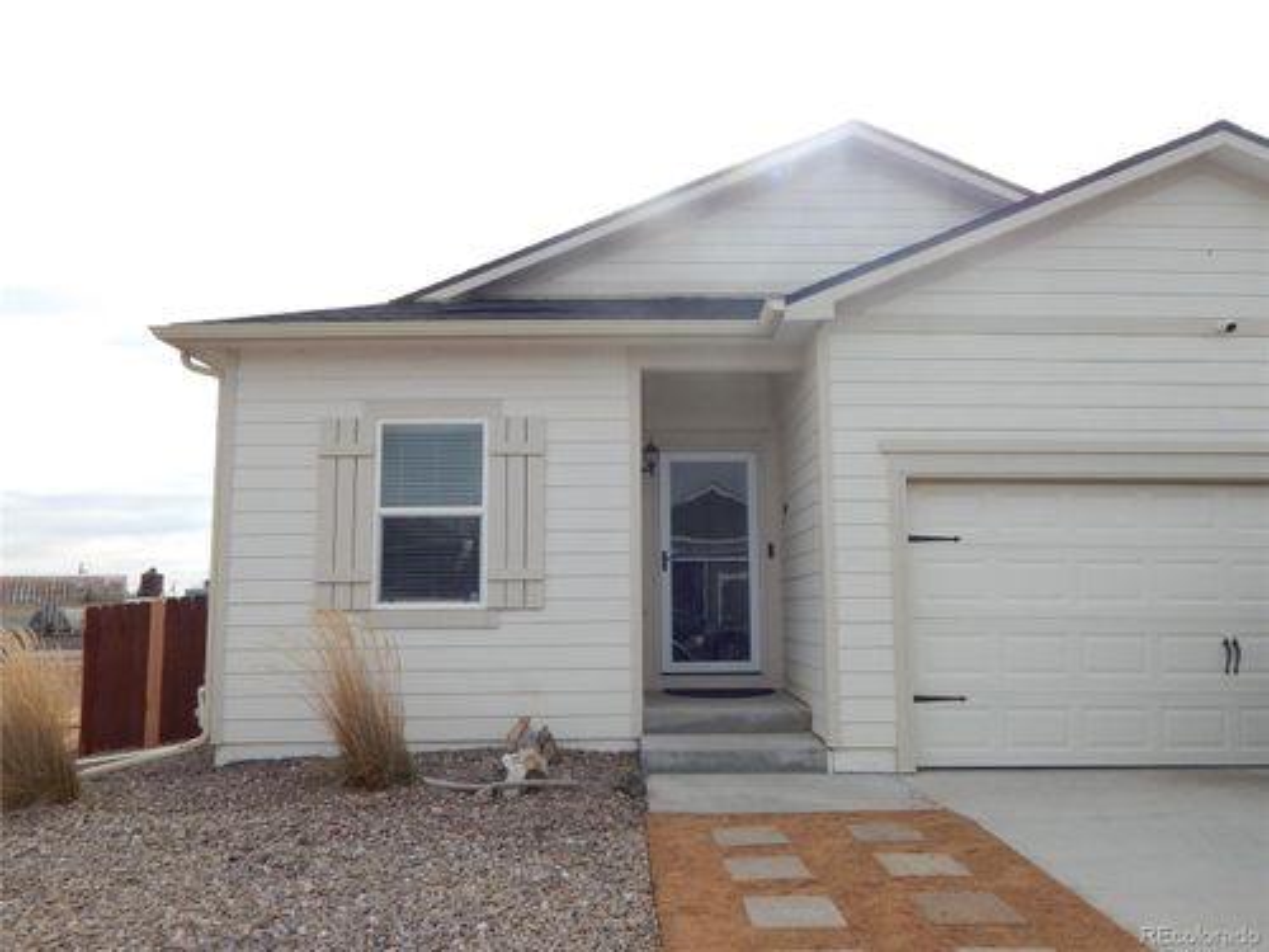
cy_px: 476
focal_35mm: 28
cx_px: 634
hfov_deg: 63.4
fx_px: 1026
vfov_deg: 49.7
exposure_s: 1/1500
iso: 125
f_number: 3.2
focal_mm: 5.1
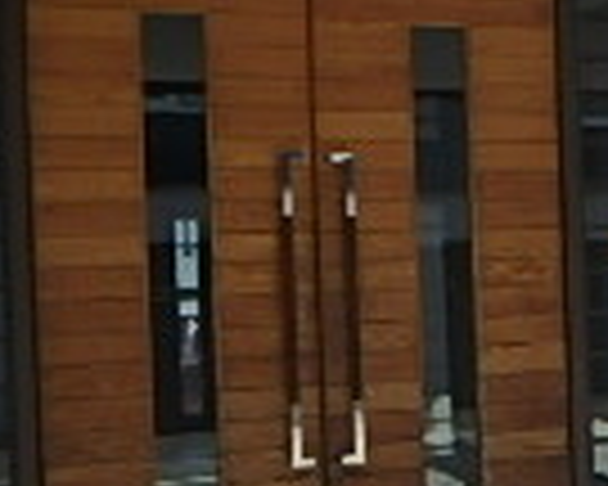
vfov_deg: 15.8
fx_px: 1745
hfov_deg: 16.0
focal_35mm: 97
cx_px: 1171
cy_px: 310
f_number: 3.5
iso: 125
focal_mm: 3.7
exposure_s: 1/320
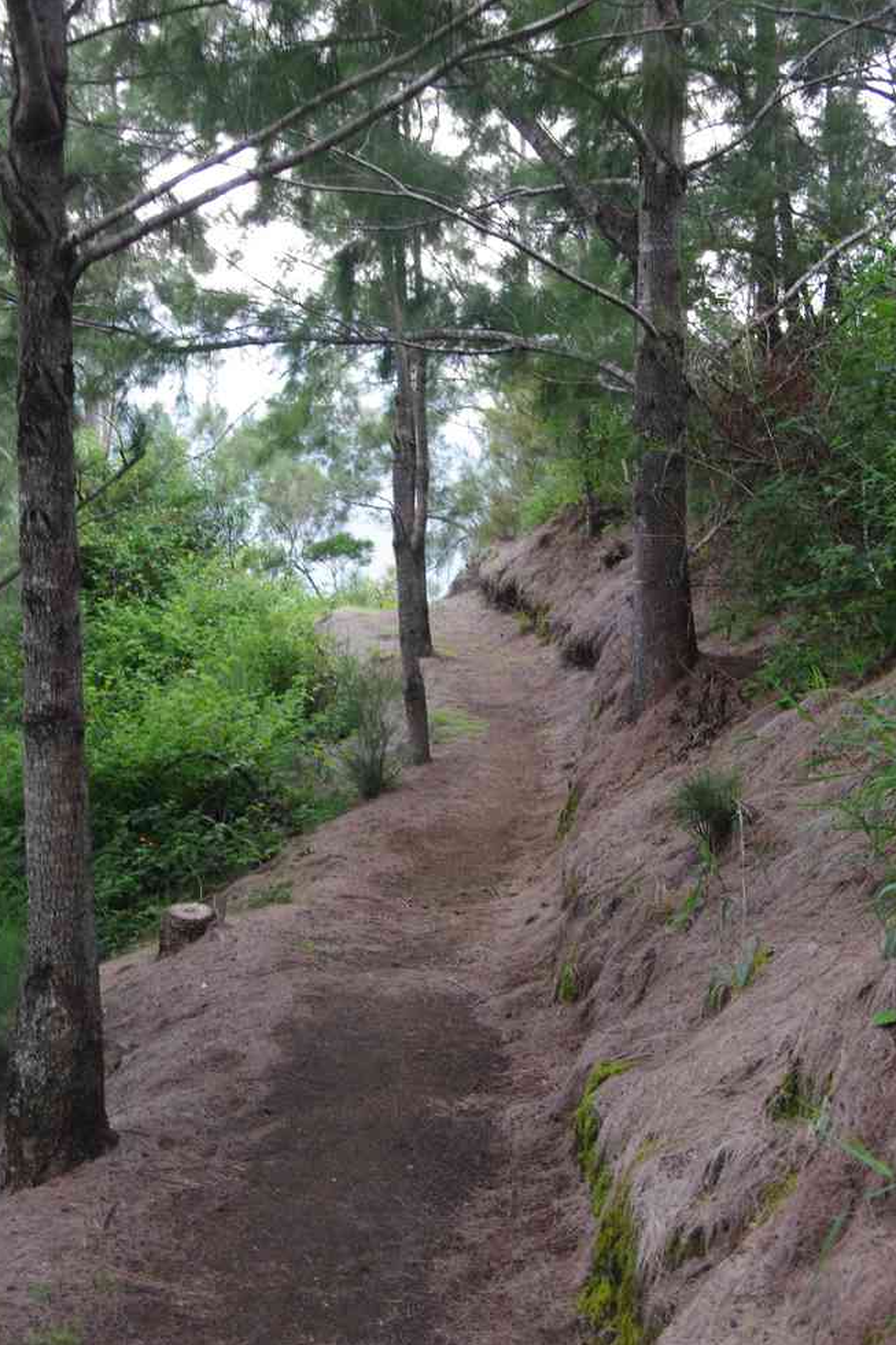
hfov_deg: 25.3
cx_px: 442
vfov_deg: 37.2
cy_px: 683
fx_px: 1998
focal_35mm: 54
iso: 3200
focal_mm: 35
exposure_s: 1/60
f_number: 6.3
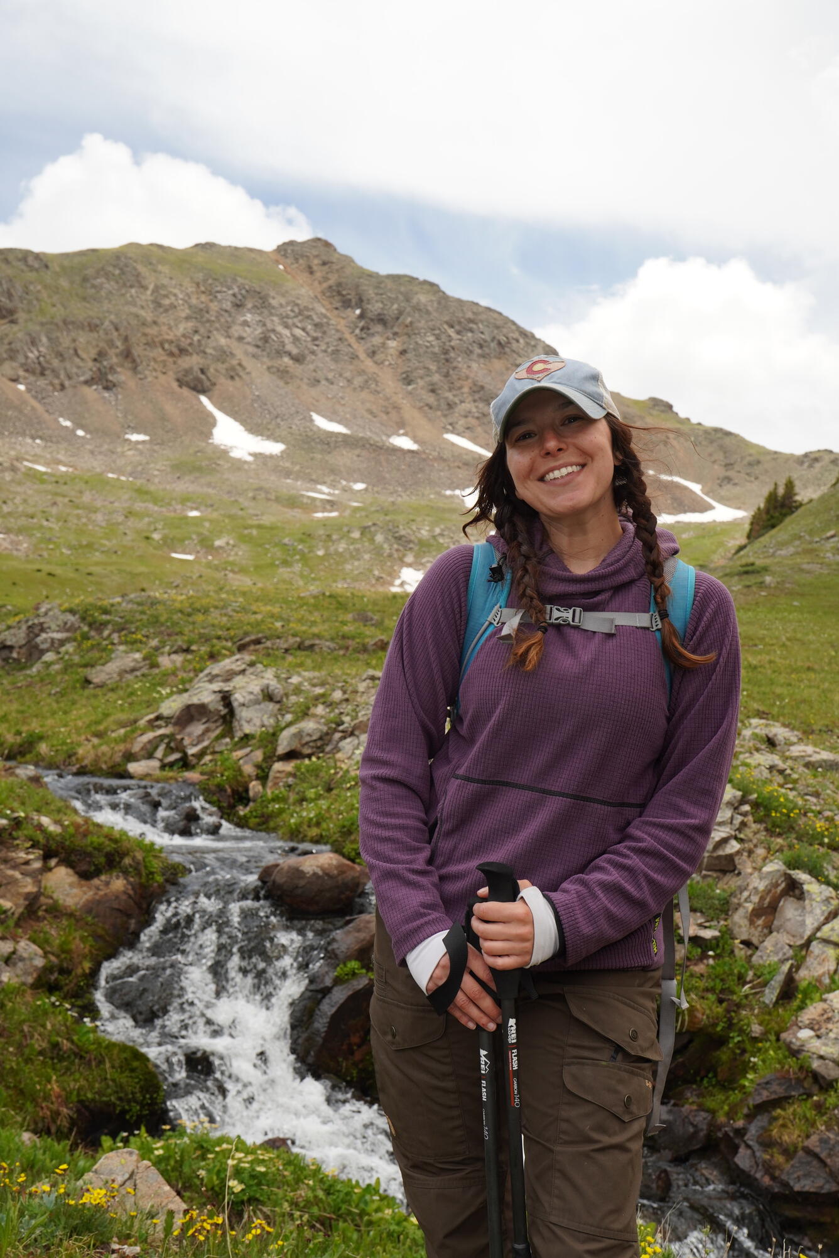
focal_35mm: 40
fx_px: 1416
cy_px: 629
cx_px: 420
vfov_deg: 47.9
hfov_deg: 33.0
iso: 100
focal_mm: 27
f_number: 5.6
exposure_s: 1/160
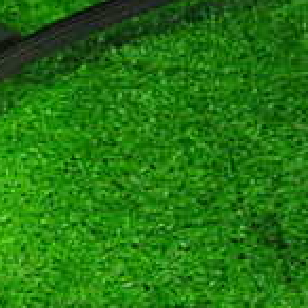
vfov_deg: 19.0
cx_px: -224
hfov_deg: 16.4
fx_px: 916
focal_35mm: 91
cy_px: 211
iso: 800
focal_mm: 4.5
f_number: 2
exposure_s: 1/25
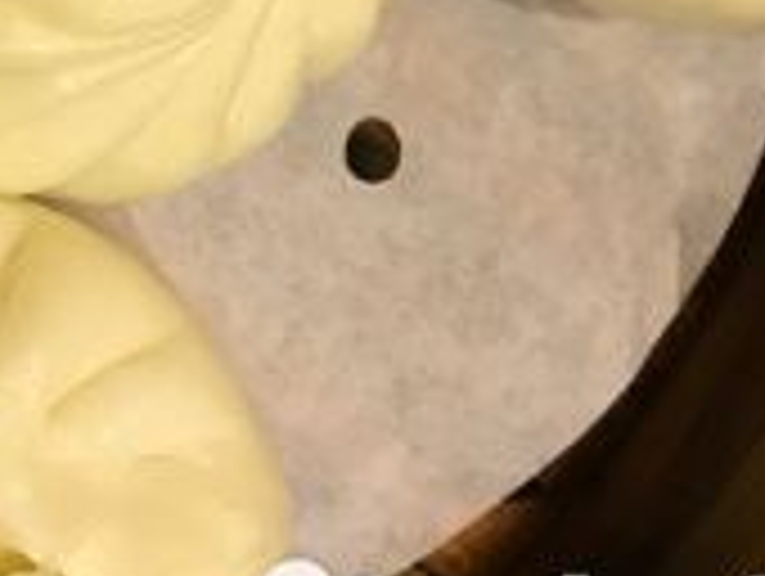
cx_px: -230
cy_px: -281
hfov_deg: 16.2
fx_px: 2545
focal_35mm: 115
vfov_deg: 12.3
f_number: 1.8
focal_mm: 3.99
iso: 50
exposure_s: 1/17
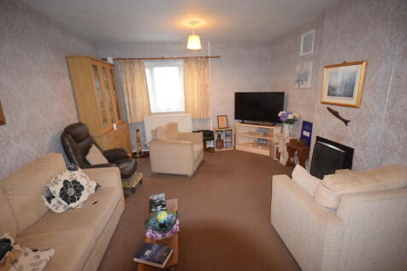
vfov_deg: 69.6
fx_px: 195
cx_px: 204
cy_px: 136
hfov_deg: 92.5
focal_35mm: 17
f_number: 4.2
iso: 2800
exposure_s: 1/60
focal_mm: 11.5
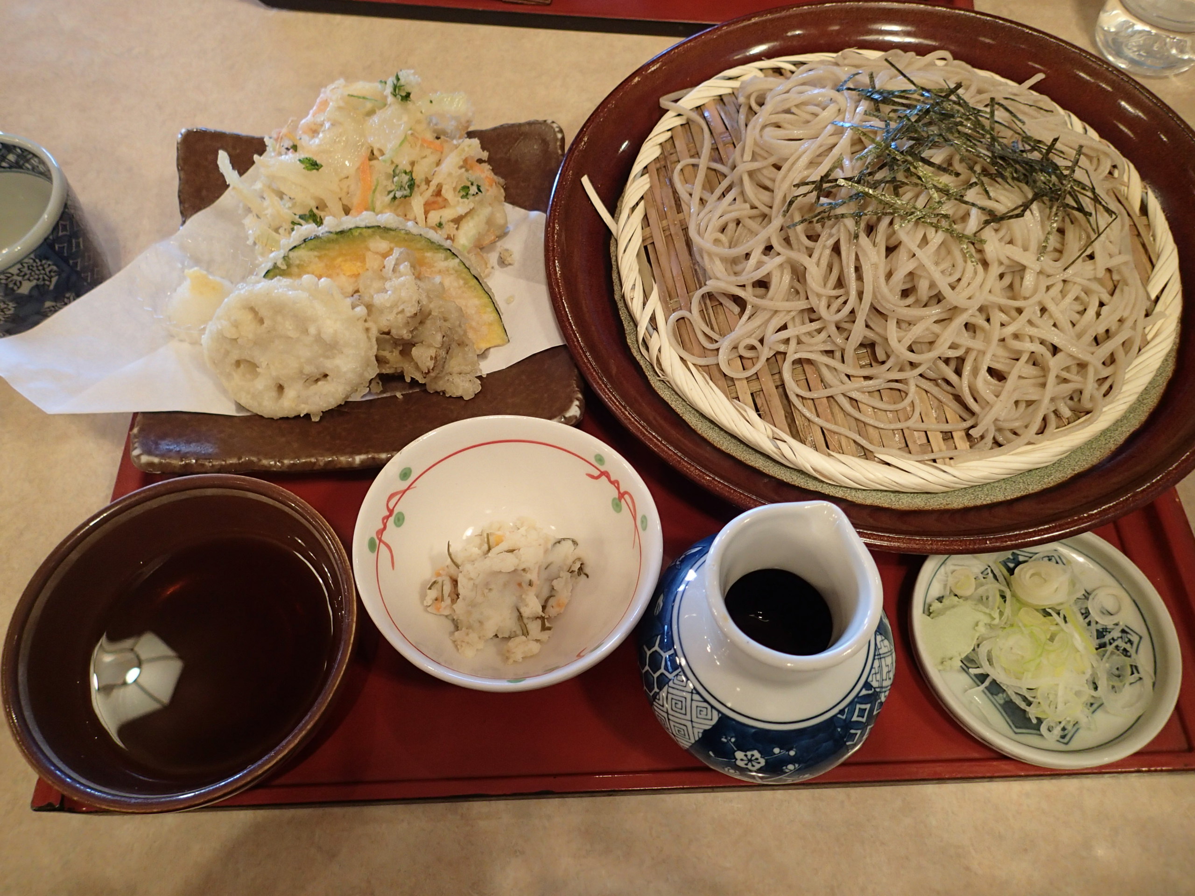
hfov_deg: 69.4
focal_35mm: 25
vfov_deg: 54.9
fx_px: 863
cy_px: 448
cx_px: 598
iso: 200
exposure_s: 1/40
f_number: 2
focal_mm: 4.5
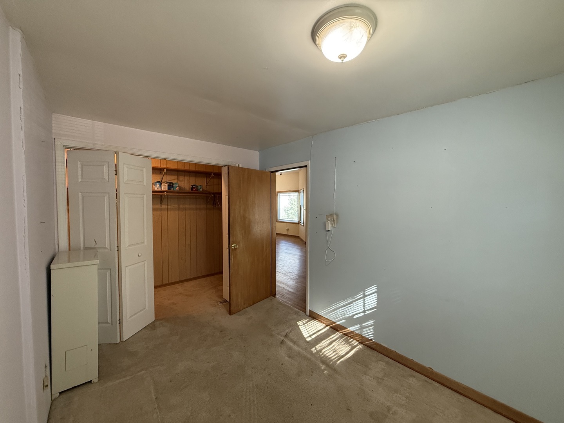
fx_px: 228
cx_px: 282
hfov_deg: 102.1
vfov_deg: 85.7
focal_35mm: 14
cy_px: 212
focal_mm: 2.22
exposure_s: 1/120
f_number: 2.2
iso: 500
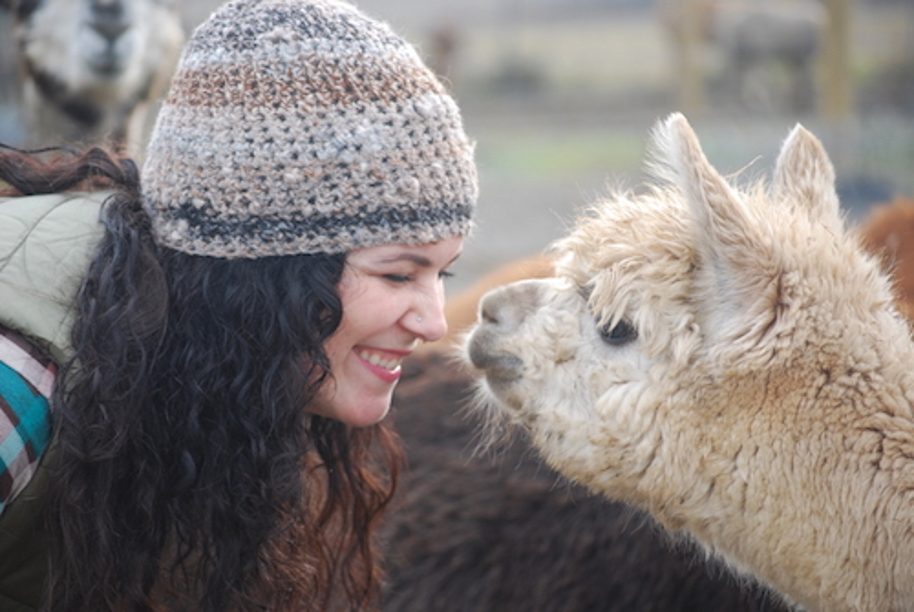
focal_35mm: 135
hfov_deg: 15.2
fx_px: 3433
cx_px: 457
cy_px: 306
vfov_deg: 10.2
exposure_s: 1/160
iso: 200
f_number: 4.5
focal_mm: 90
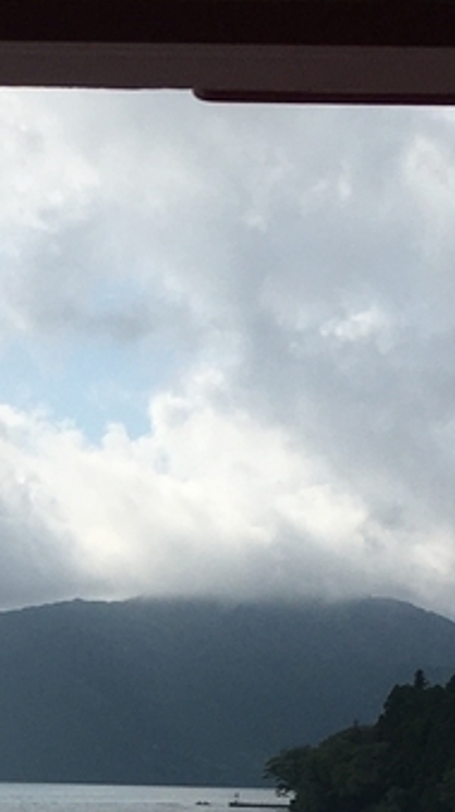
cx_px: -326
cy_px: 843
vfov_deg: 18.5
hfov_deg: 10.3
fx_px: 2409
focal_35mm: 112
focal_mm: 4.15
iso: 25
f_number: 2.2
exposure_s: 1/4525
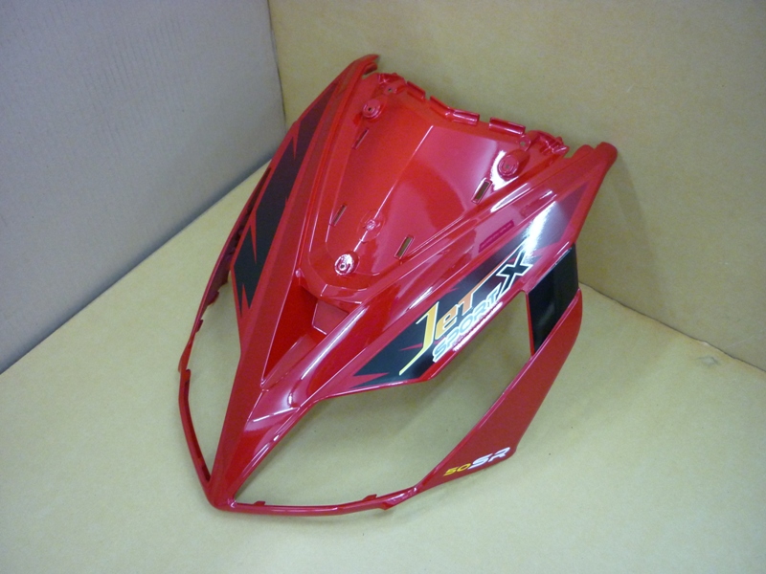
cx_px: 383
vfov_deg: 42.9
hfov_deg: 55.4
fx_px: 730
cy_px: 287
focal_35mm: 33
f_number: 2.8
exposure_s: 1/13
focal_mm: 5.5
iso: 400
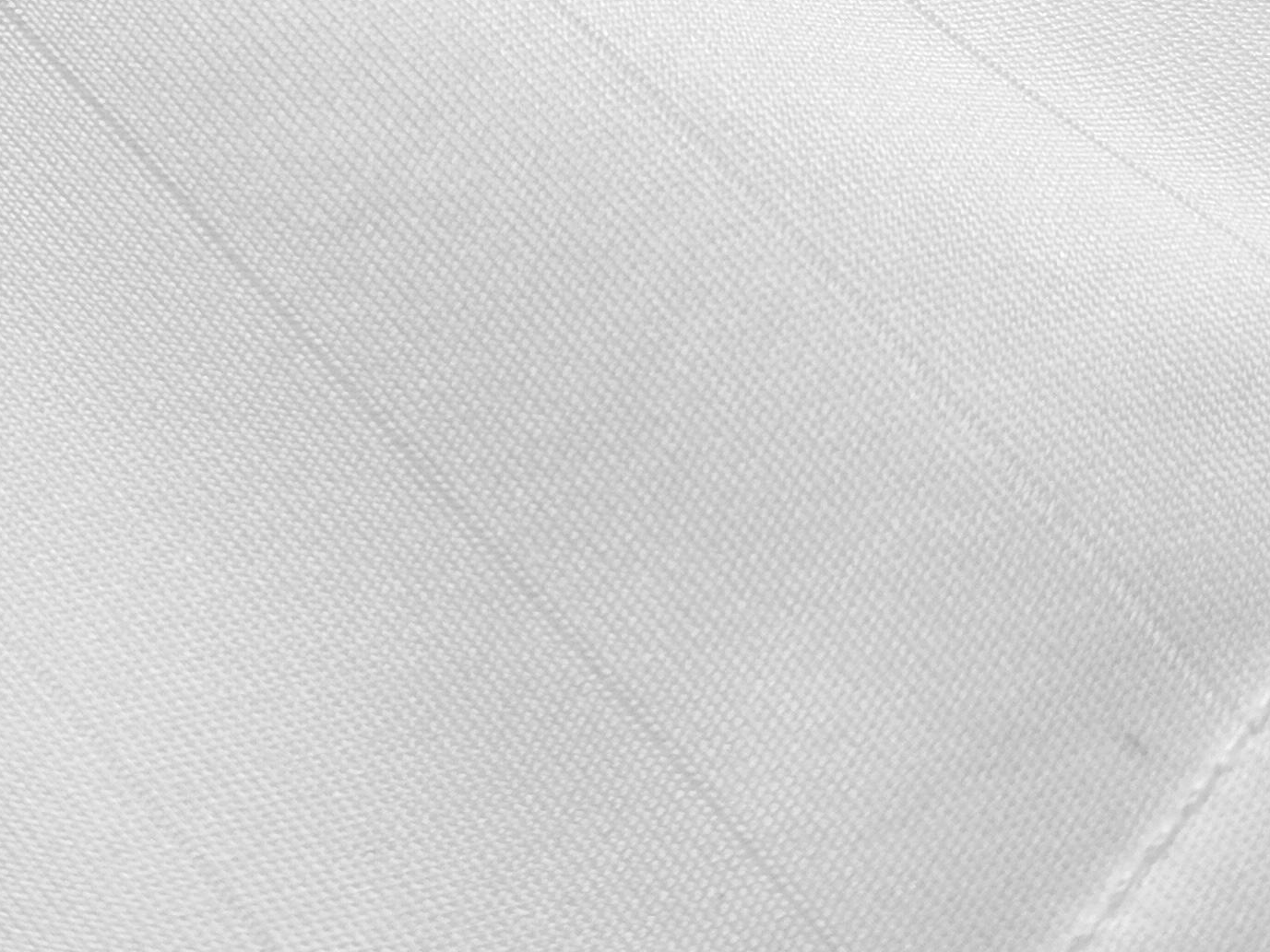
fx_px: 3192
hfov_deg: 22.1
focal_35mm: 87
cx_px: 208
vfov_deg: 16.8
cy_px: 126
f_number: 1.8
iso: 64
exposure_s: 1/100
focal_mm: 5.58
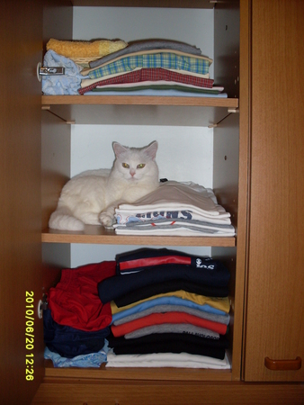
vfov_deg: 49.0
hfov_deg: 37.8
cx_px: 152
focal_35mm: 38
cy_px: 202
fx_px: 445
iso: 100
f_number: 2.8
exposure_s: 1/45
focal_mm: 6.3
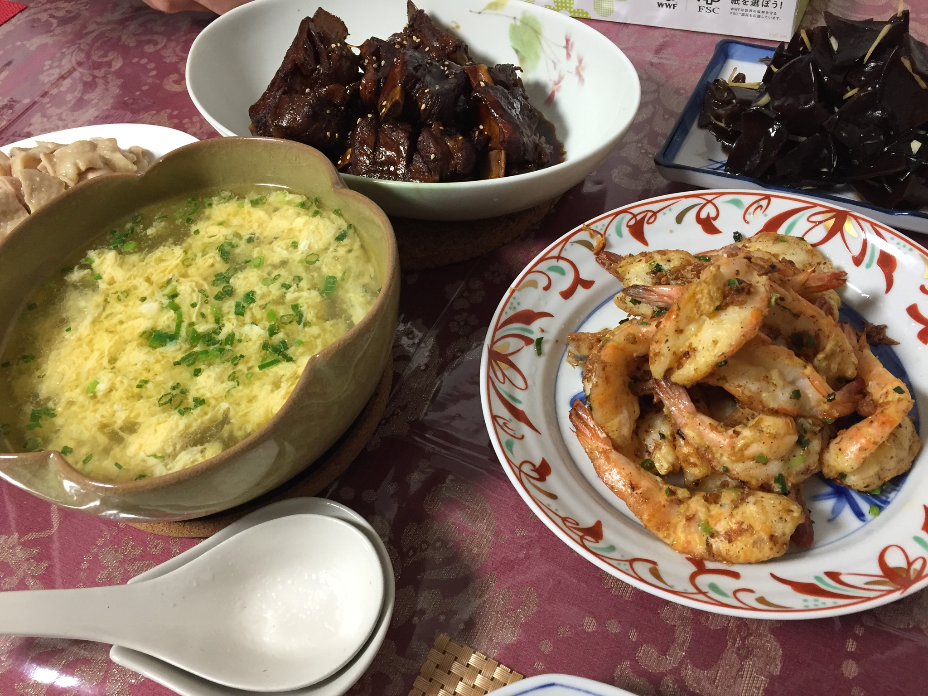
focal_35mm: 29
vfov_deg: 48.2
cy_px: 348
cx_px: 464
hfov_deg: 61.7
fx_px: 777
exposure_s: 1/30
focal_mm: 4.15
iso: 125
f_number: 2.2
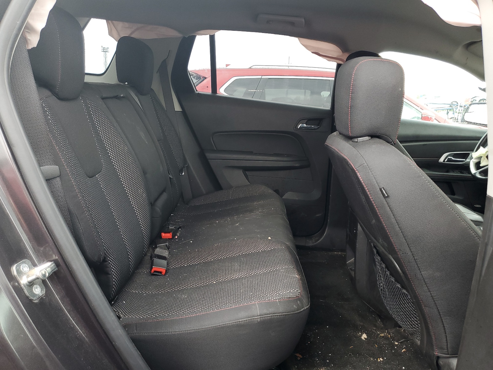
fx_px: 370
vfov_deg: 53.1
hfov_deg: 67.3
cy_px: 185
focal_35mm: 26
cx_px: 246
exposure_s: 1/60.2
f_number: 1.5
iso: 66
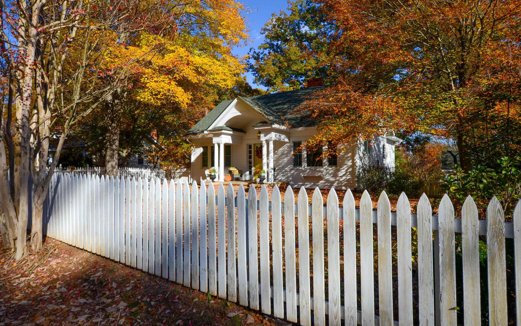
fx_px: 291
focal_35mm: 21
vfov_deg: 58.4
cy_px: 158
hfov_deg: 83.6
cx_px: 258
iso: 100
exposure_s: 1/320
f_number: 9
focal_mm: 13
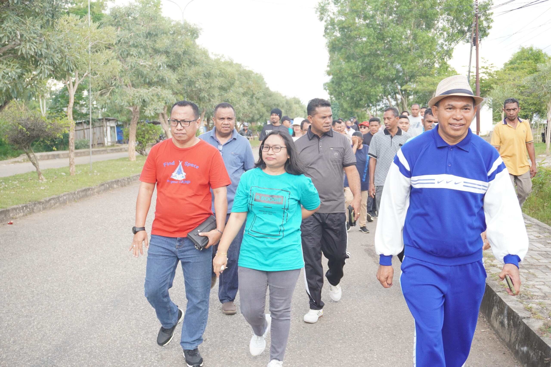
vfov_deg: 31.9
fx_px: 643
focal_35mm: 42
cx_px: 276
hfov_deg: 46.4
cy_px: 184
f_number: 5
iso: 400
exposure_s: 1/320
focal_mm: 28
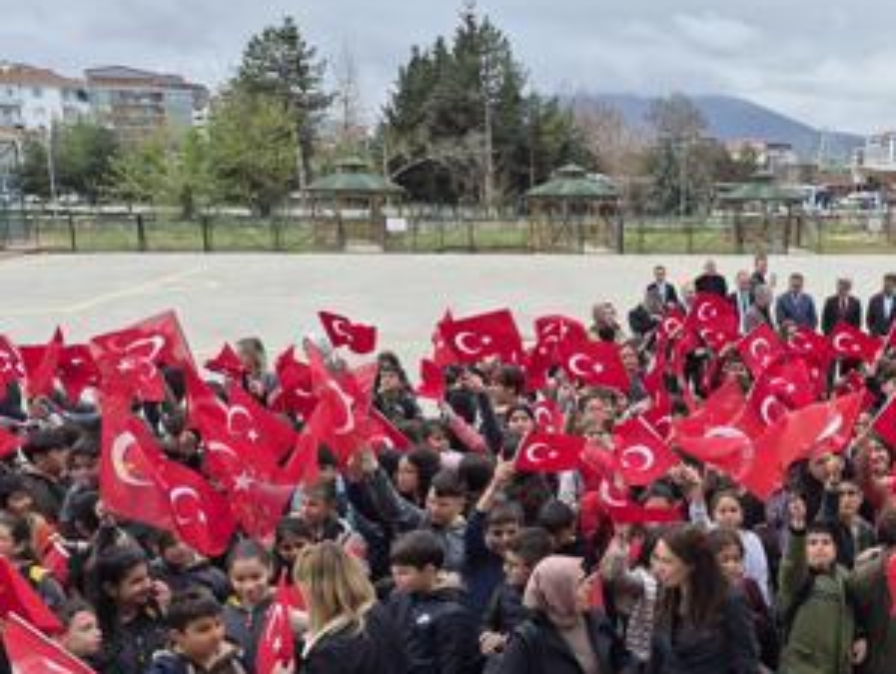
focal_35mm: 42
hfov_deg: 41.9
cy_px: 452
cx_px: 770
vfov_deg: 34.1
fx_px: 1088
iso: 80
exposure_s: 1/1252
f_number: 1.8
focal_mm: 5.4
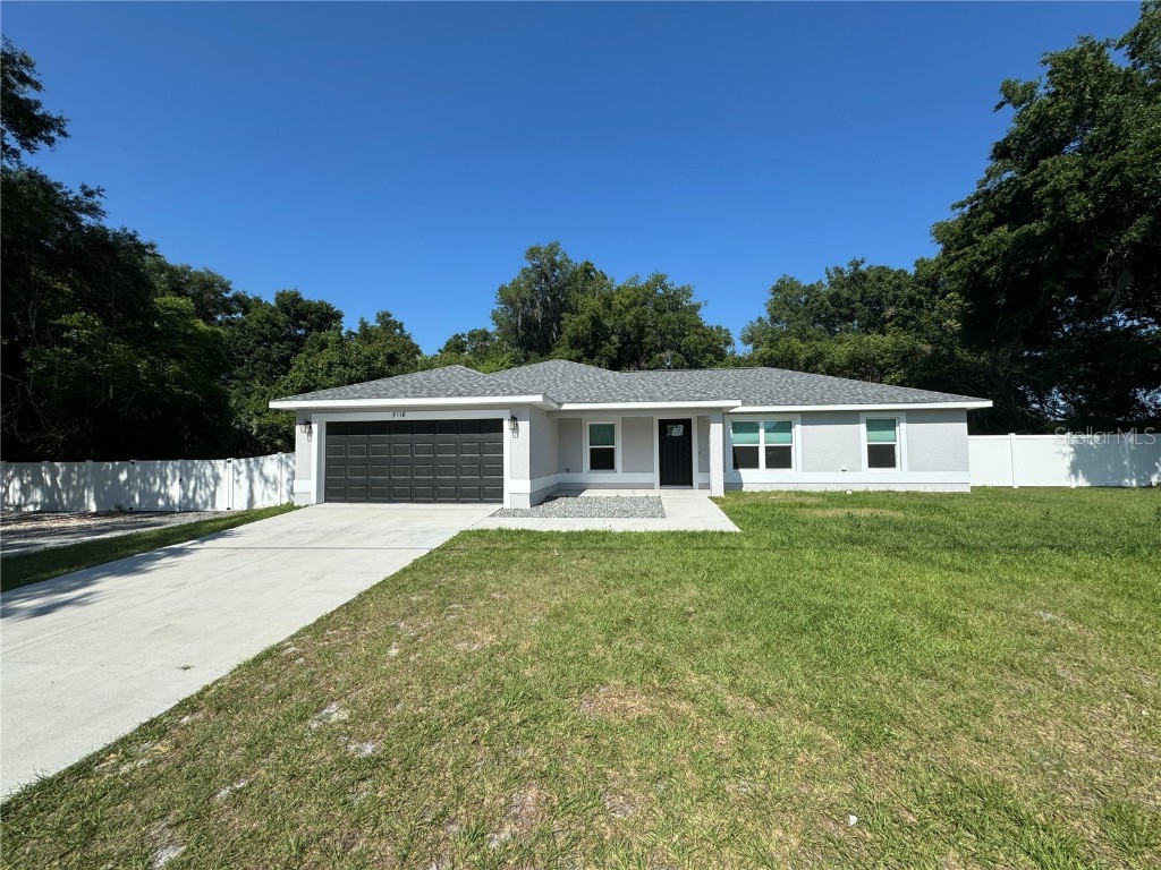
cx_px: 580
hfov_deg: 102.1
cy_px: 435
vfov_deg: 85.7
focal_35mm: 14
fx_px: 470
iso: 50
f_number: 2.2
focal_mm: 2.22
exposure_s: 1/2674
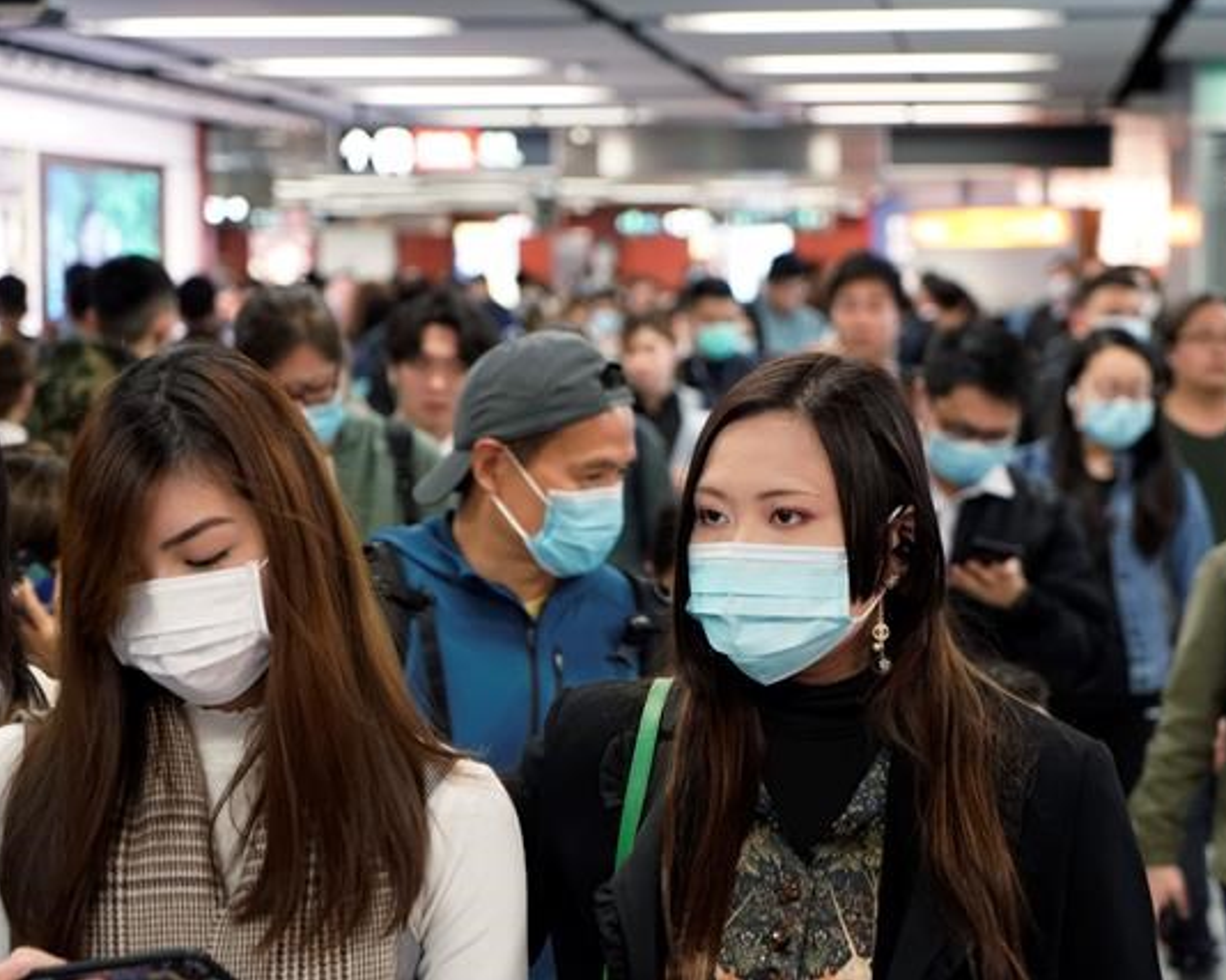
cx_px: 721
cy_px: 488
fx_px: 2902
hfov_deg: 23.8
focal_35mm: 80
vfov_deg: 19.2
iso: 4000
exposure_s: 1/125
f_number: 4
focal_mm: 70
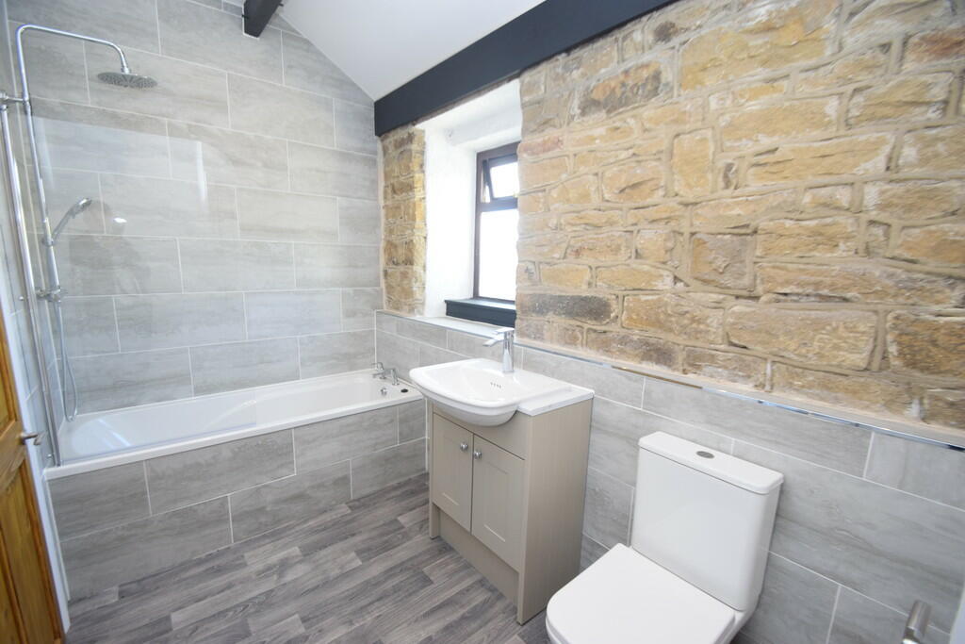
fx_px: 402
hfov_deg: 100.4
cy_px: 322
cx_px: 482
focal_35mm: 15
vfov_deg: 77.3
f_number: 4
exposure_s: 1/60
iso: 500
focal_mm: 10
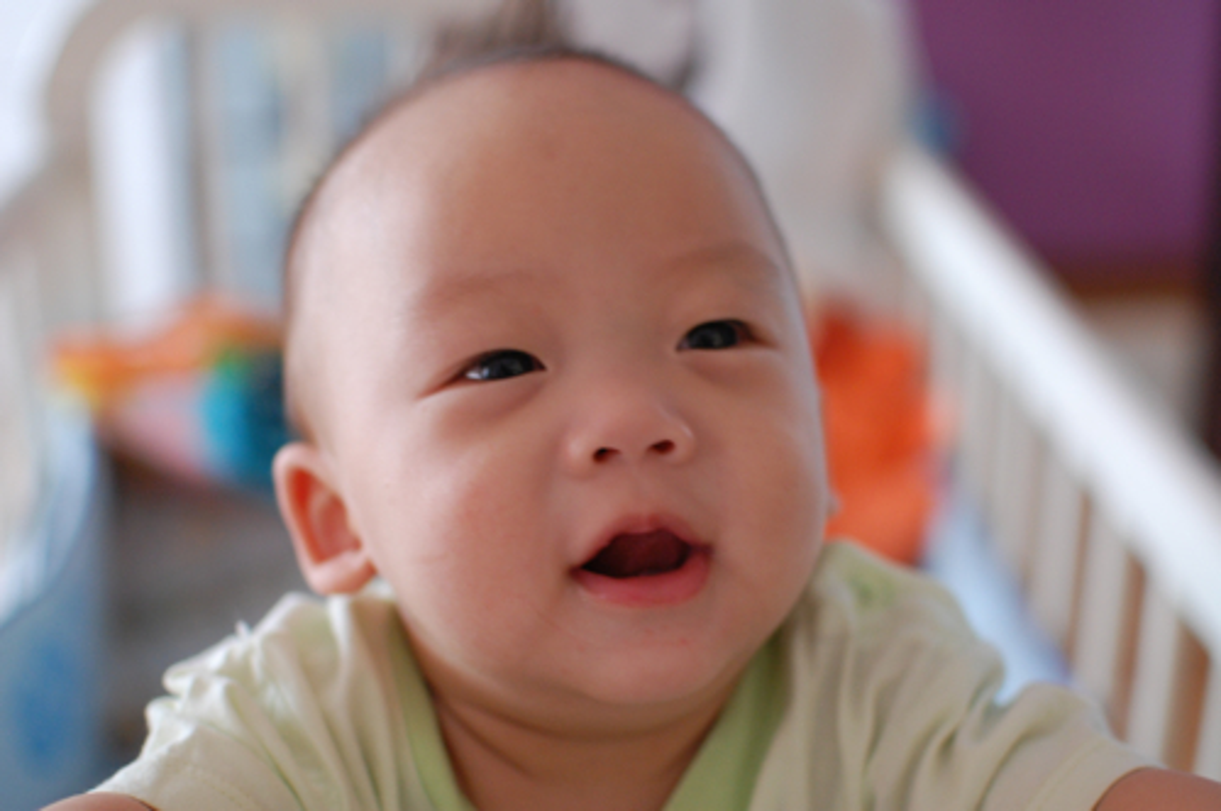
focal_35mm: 52
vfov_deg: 25.7
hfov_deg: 37.9
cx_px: 610
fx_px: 1778
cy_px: 406
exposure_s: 1/25
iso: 800
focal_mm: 35
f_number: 2.5
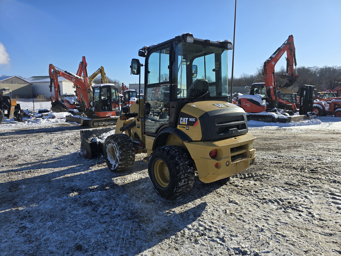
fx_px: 227
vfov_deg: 58.9
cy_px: 128
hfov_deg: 73.9
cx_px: 170
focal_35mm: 23
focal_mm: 6.3
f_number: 1.7
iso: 12
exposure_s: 1/834
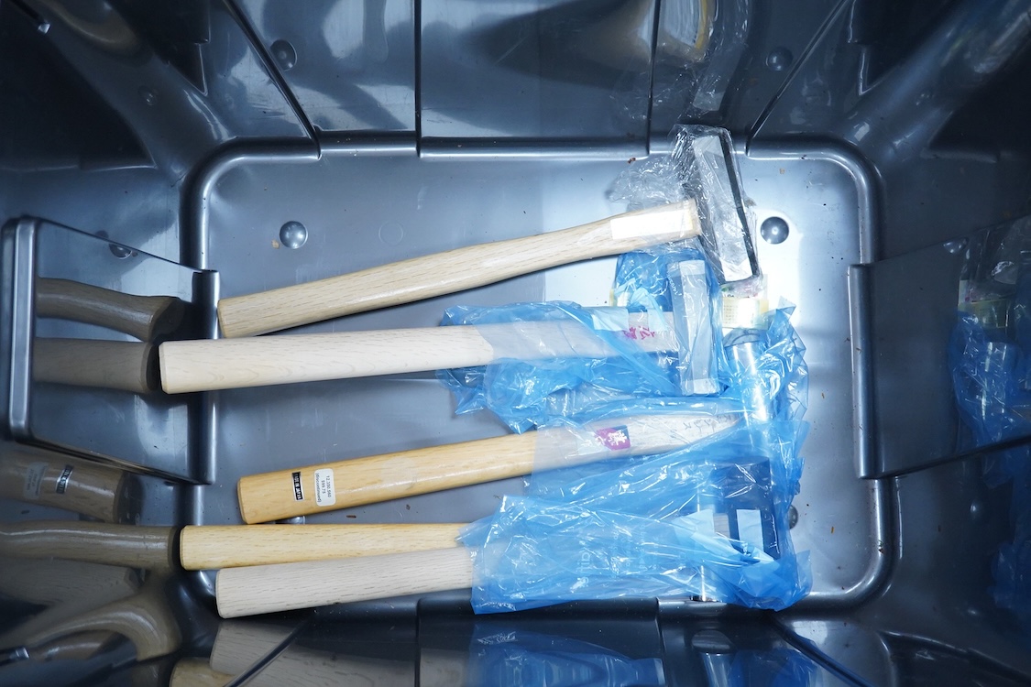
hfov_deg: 43.6
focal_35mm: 45
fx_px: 1289
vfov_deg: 29.9
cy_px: 344
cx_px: 516
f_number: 6.3
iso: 2500
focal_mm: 30
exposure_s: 1/160
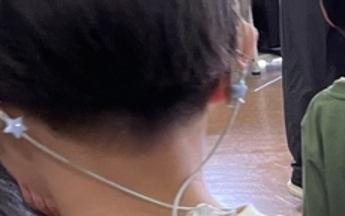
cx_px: 554
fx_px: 1129
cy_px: 364
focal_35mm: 120
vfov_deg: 10.4
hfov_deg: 15.7
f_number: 1.6
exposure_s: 1/60
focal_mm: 4.2
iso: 160
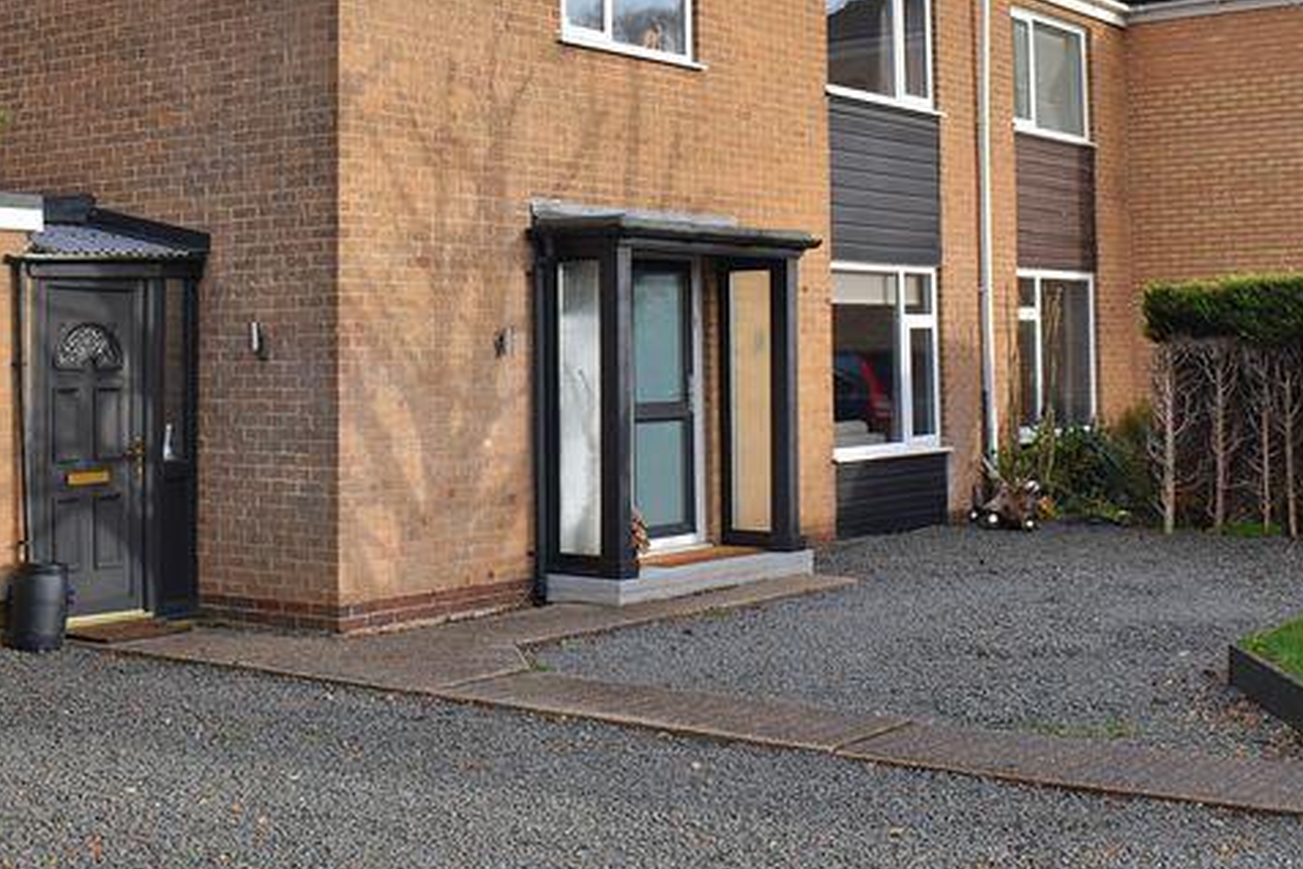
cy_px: 220
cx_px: 669
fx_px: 1912
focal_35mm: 53
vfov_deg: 25.3
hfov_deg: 37.6
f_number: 7.1
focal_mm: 21
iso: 200
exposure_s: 1/250
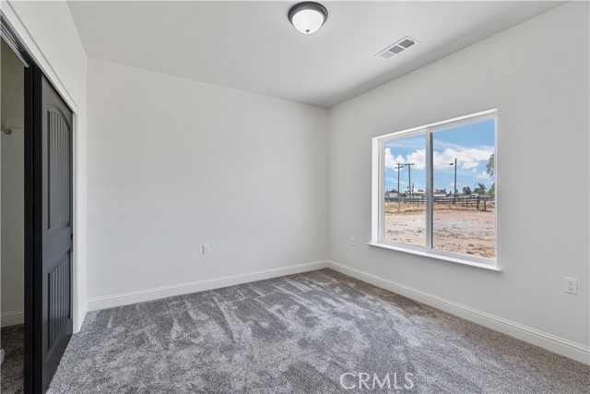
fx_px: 246
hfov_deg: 100.4
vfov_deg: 77.4
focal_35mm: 15
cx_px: 295
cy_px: 197
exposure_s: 1/50
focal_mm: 10
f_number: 8
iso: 640
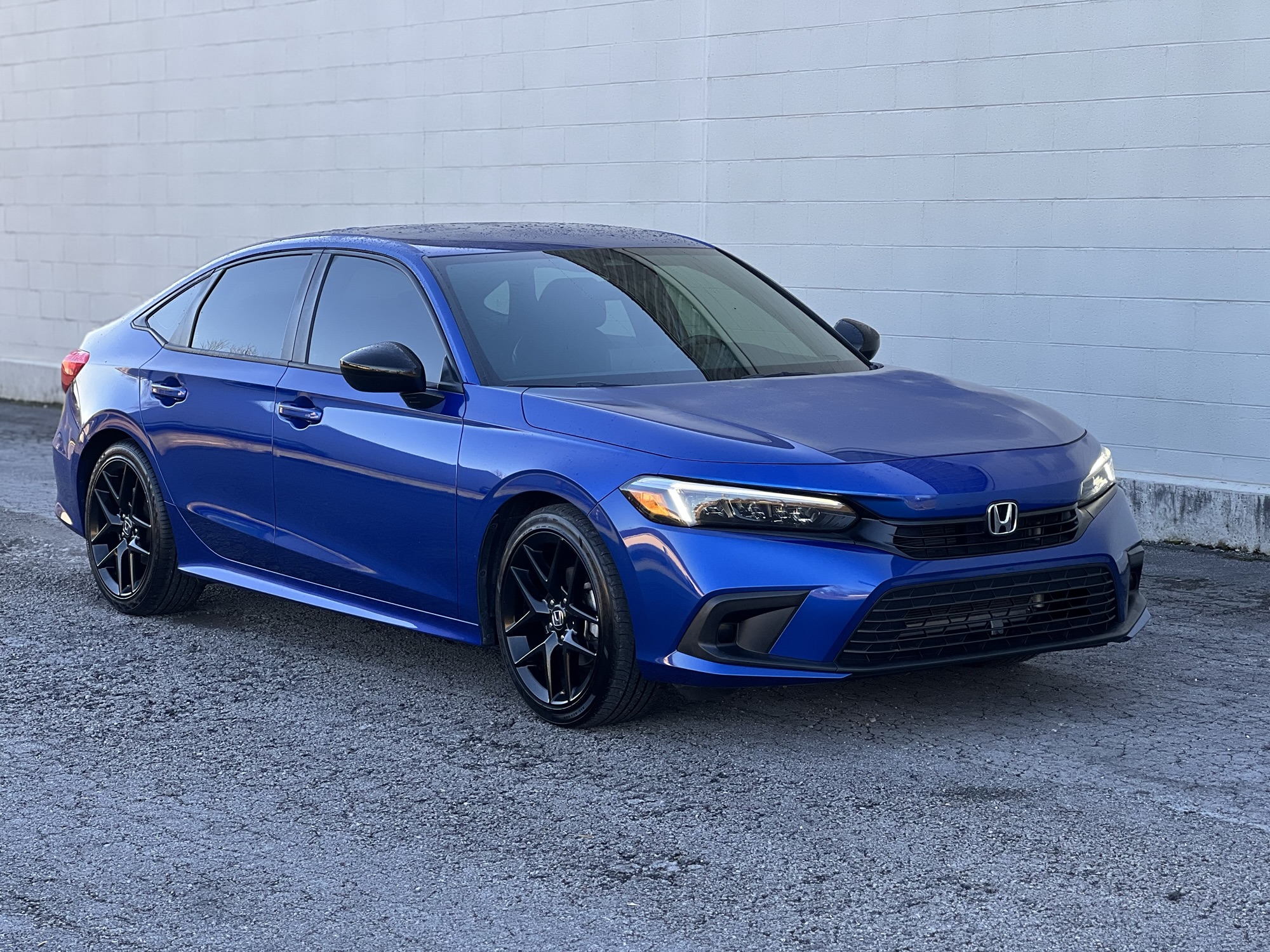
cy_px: 476
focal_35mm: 77
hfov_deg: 25.3
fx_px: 2825
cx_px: 635
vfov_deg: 19.1
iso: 50
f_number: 2.8
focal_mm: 9
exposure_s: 1/121
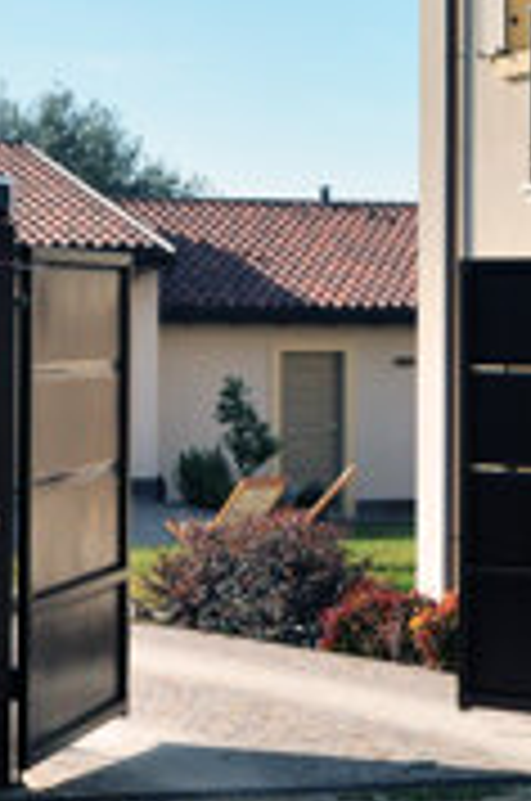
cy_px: 225
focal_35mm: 111
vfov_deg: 18.4
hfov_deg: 12.3
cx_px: 225
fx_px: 2465
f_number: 11
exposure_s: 1/500
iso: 400
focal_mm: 22
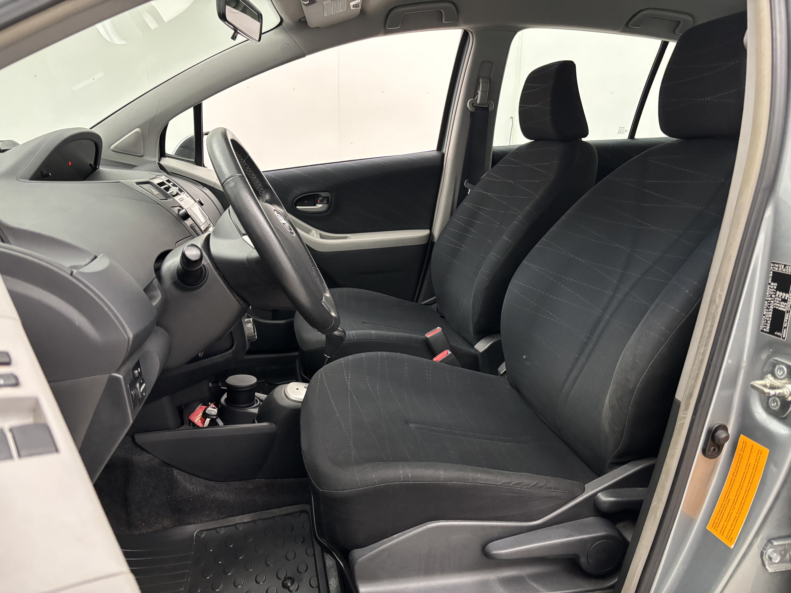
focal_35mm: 26
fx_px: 594
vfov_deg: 53.1
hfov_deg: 67.3
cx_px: 396
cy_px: 296
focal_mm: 5.96
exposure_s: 1/42
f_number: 1.6
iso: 500
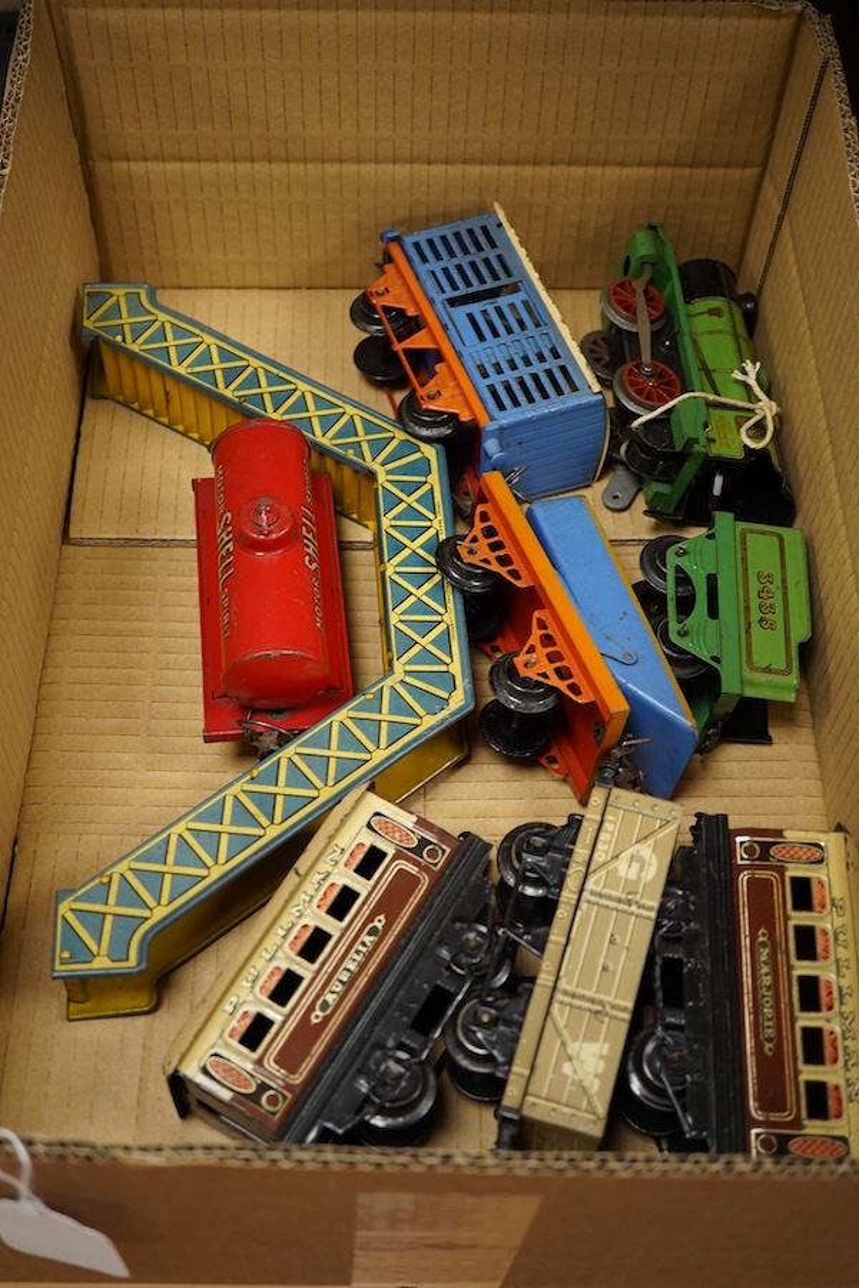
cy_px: 644
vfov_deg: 43.6
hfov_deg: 29.9
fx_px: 1610
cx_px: 430
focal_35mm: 45
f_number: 5
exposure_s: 1/125
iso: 1250
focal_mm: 30
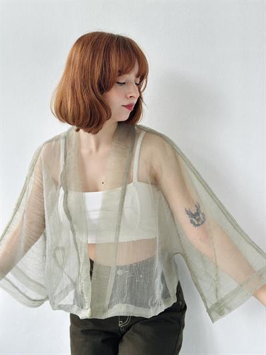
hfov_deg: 30.3
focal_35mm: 48
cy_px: 178
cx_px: 133
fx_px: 492
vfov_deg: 39.6
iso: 80
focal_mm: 6.86
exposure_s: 1/291
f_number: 1.78
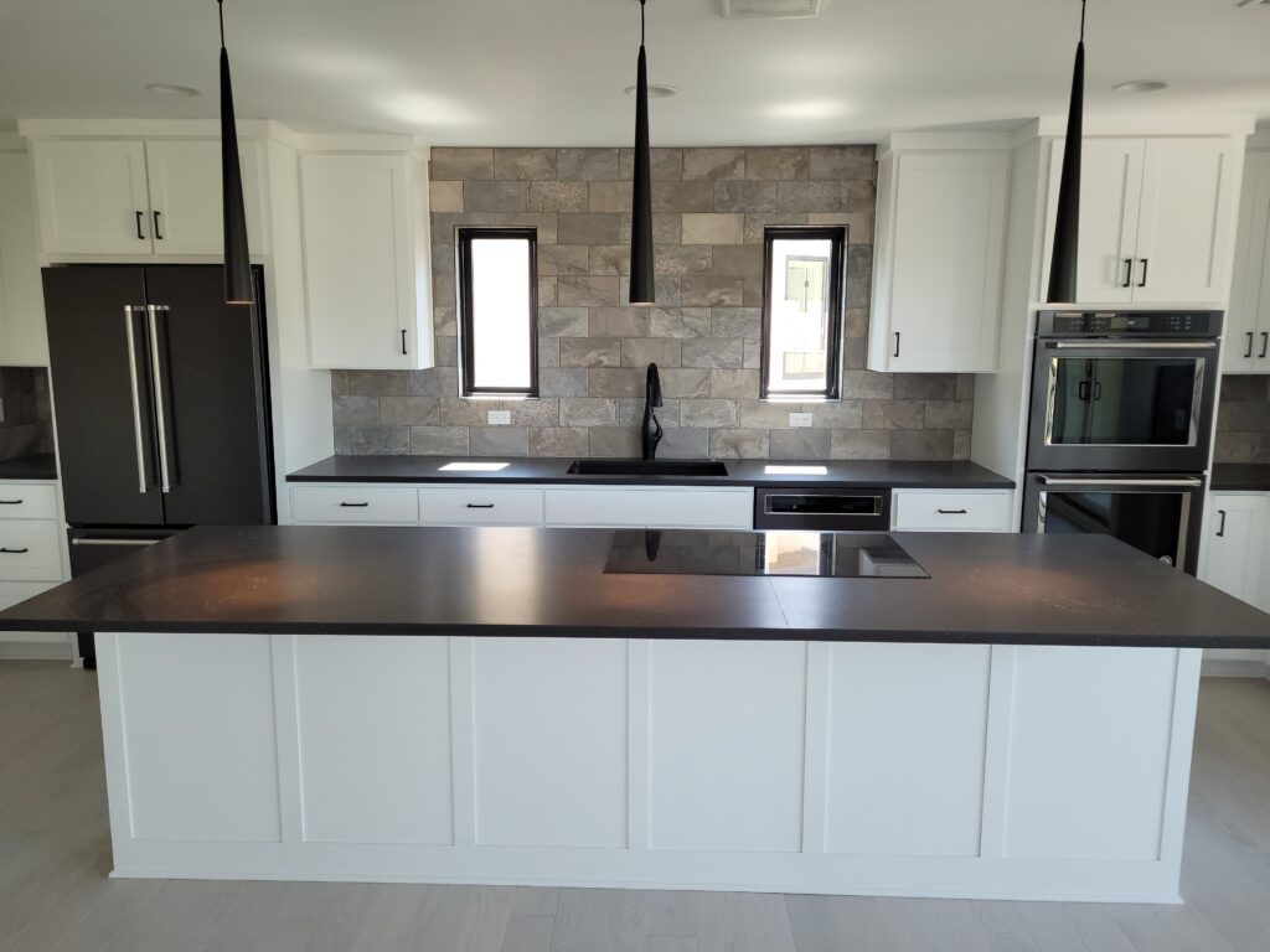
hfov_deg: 67.3
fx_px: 954
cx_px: 635
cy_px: 476
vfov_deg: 53.1
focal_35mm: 26
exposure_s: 1/60
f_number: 1.8
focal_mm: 5.4
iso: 64
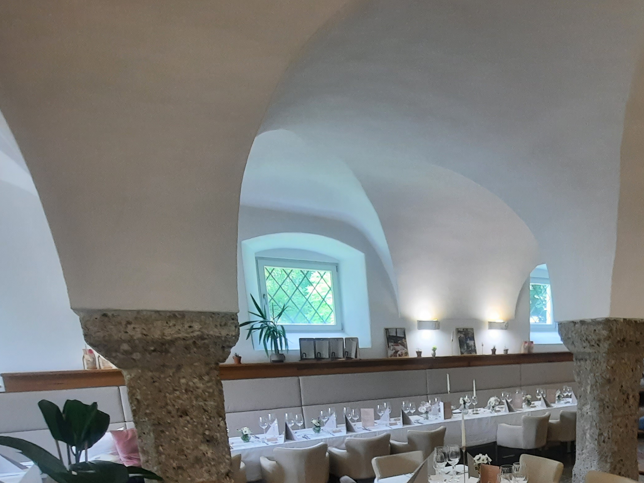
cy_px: 443
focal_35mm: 25
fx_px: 465
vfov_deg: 48.5
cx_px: 493
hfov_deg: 64.7
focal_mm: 1.74
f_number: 2.2
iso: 200
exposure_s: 1/50
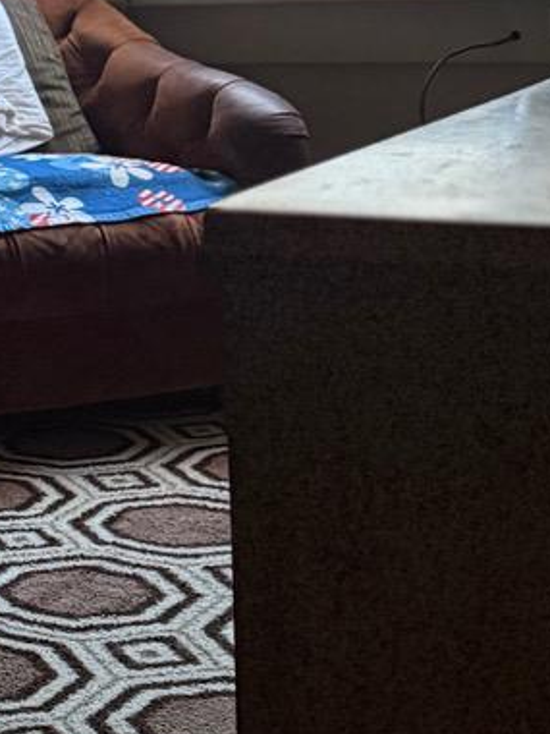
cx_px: -488
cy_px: 137
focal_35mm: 97
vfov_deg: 20.0
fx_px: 2055
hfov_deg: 13.4
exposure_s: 1/30
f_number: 1.78
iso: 1000
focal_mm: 6.76
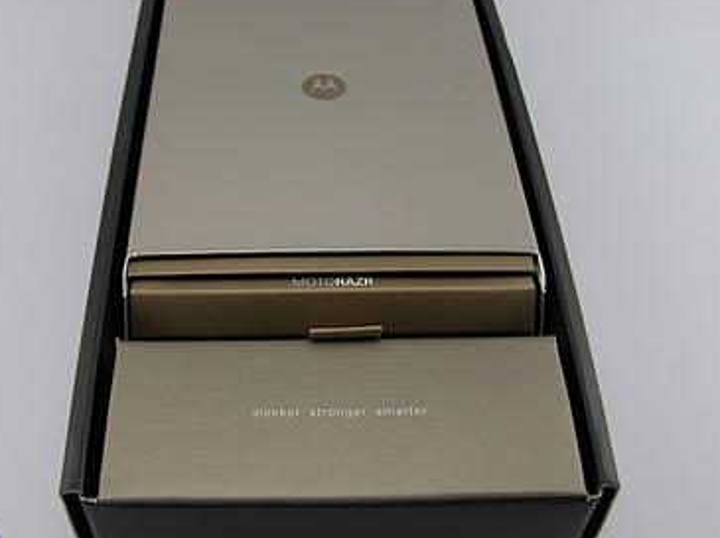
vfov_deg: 30.2
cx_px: 306
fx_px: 997
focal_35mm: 48
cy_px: 249
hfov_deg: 39.6
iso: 50
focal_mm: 8.9
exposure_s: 1/64.4
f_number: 3.5
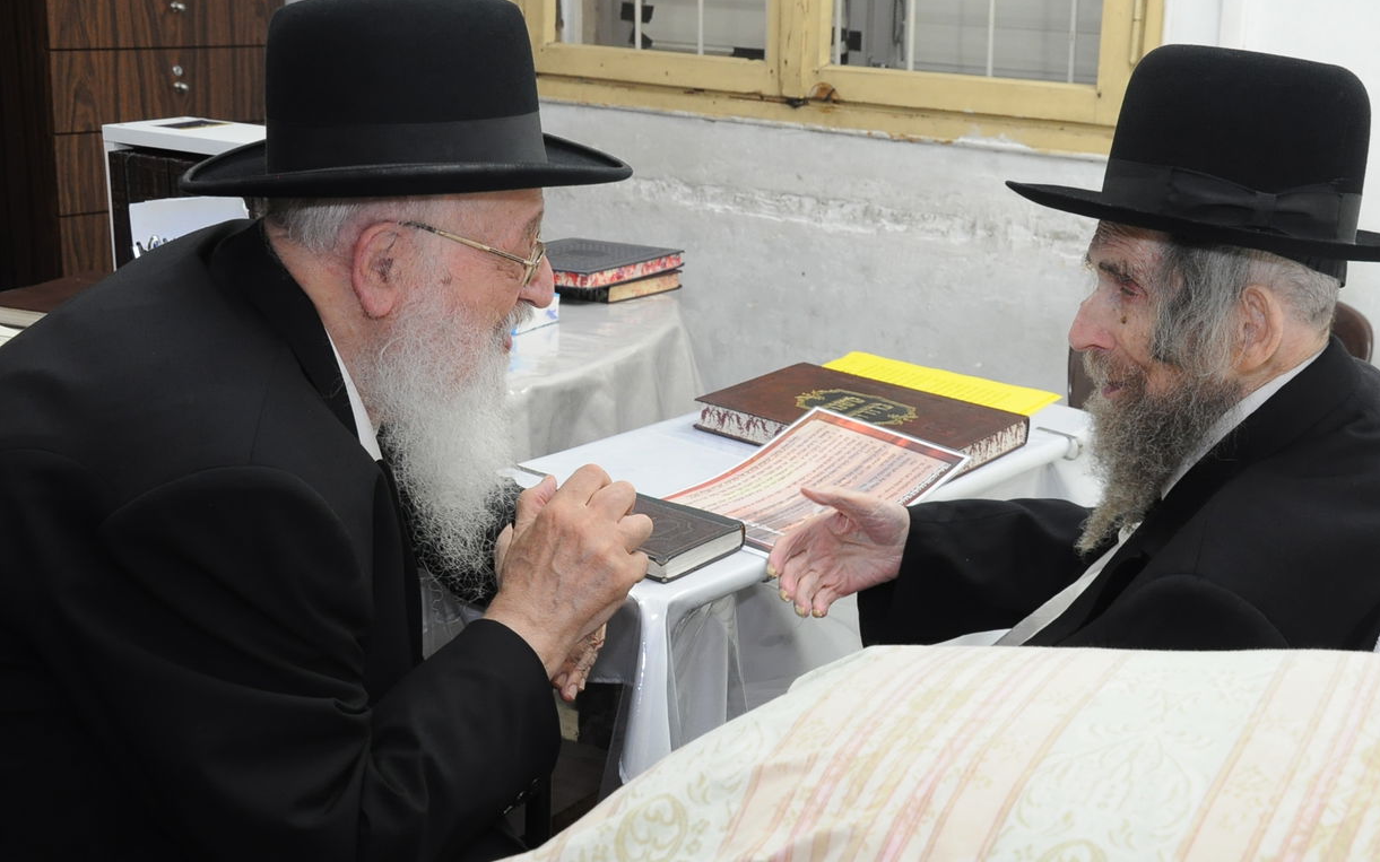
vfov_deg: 26.3
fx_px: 1843
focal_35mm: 49
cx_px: 790
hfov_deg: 41.0
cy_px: 375
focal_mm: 28
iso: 1000
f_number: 6.3
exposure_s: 1/60
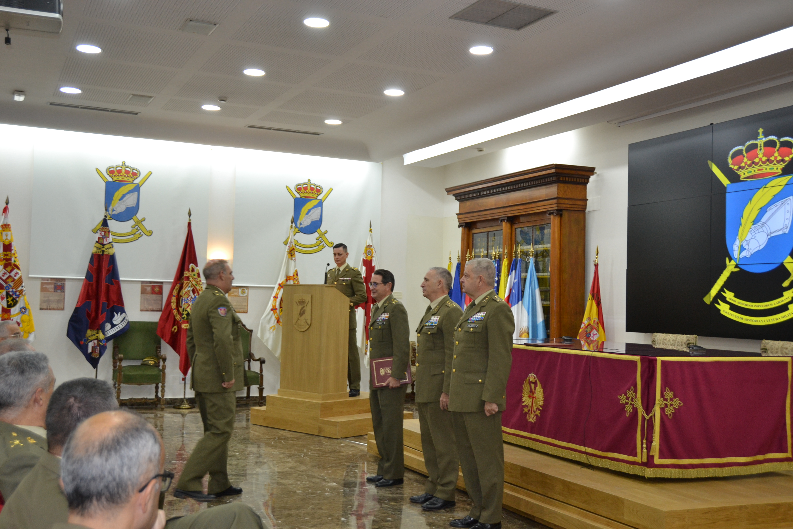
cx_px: 396
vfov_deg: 34.2
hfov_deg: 49.6
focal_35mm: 39
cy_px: 264
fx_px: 859
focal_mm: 26
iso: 560
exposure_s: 1/60
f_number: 3.8
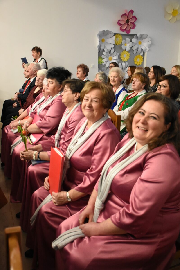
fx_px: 259
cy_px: 135
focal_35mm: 34
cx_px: 90
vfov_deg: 55.1
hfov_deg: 38.4
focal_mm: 23
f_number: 3.8
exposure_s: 1/125
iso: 4500
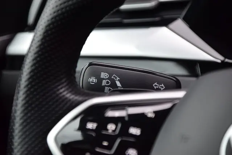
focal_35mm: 218
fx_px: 1402
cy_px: 78
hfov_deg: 9.5
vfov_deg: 6.3
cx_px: 116
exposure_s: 1/250
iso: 800
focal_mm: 145
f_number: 6
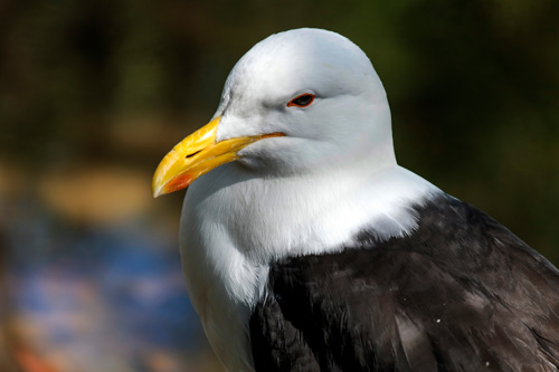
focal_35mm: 300
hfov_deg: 6.9
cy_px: 186
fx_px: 4657
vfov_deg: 4.6
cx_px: 280
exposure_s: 1/640
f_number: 8
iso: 720
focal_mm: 300
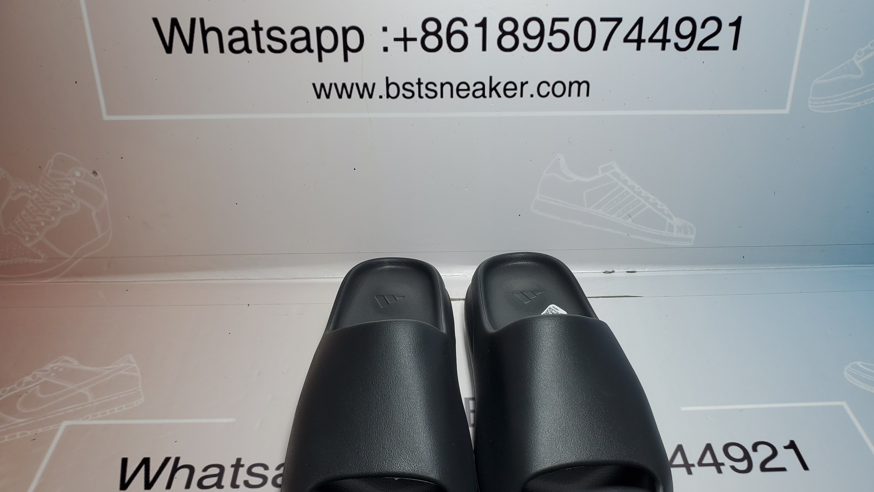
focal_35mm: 29
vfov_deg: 40.1
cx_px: 447
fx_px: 672
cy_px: 287
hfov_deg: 66.1
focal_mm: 4.3
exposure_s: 1/286
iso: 50
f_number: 2.4
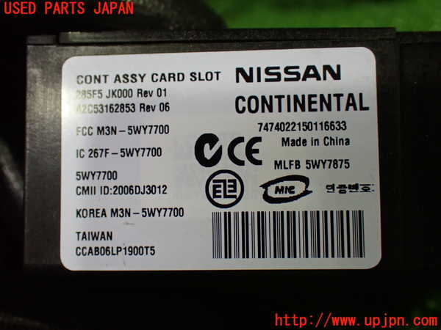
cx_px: 220
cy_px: 165
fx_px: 599
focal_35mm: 47
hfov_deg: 40.4
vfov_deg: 30.9
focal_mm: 8.4
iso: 800
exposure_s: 1/80
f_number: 3.1
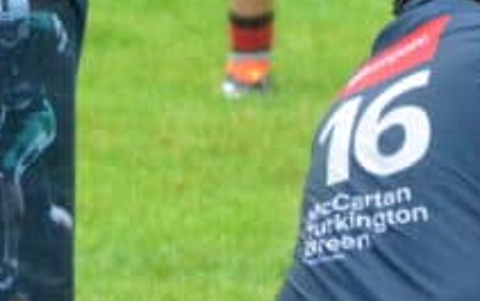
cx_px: 730
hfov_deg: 0.9
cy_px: 538
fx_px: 29114
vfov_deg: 0.6
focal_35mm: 2225
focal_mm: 300
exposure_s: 1/3200
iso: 6400
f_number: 13
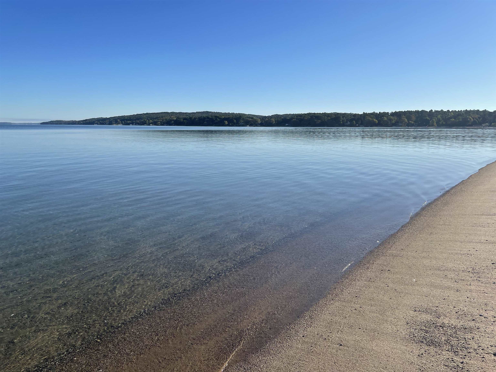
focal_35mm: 26
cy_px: 186
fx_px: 373
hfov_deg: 67.3
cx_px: 248
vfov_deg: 53.1
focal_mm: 4.2
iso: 32
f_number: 1.6
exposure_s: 1/3610
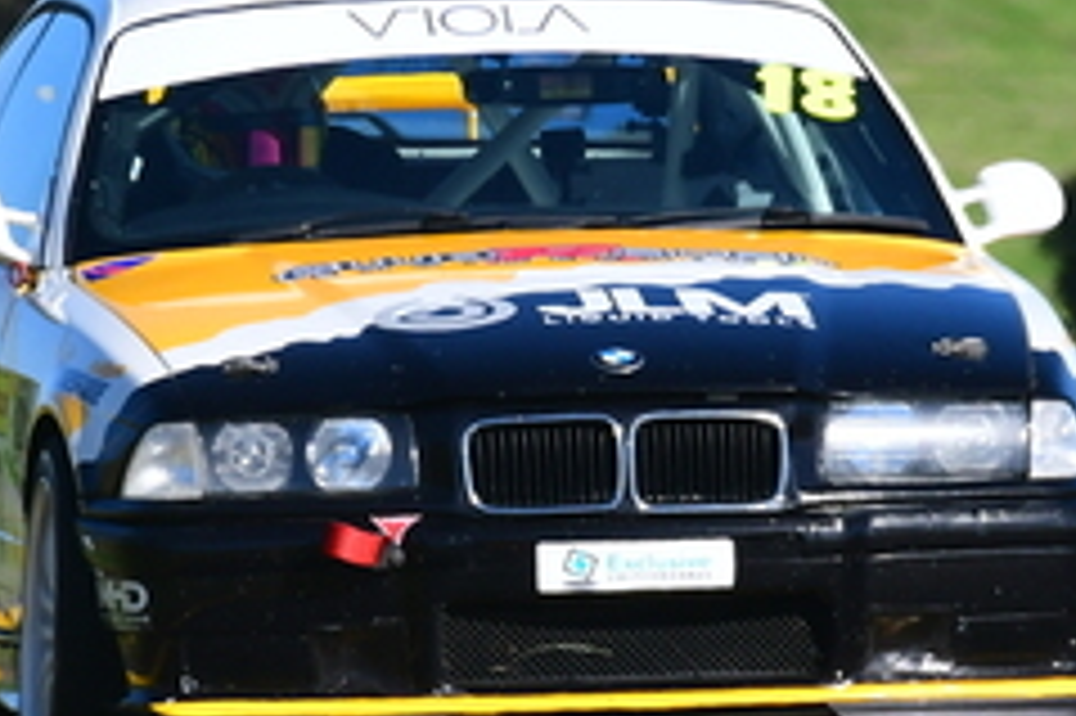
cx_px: 513
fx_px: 74967
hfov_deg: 0.8
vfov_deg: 0.5
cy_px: 20
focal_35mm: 2510
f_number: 11
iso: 500
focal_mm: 500
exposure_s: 1/640
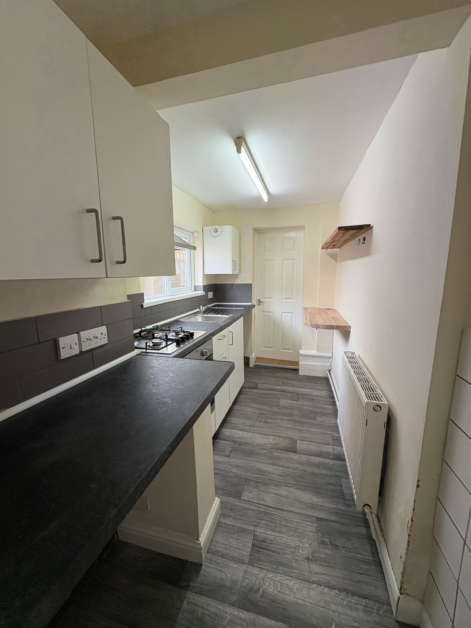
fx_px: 254
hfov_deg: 85.7
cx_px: 236
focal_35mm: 14
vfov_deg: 102.1
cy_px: 314
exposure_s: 1/100
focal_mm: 2.22
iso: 125
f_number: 2.2
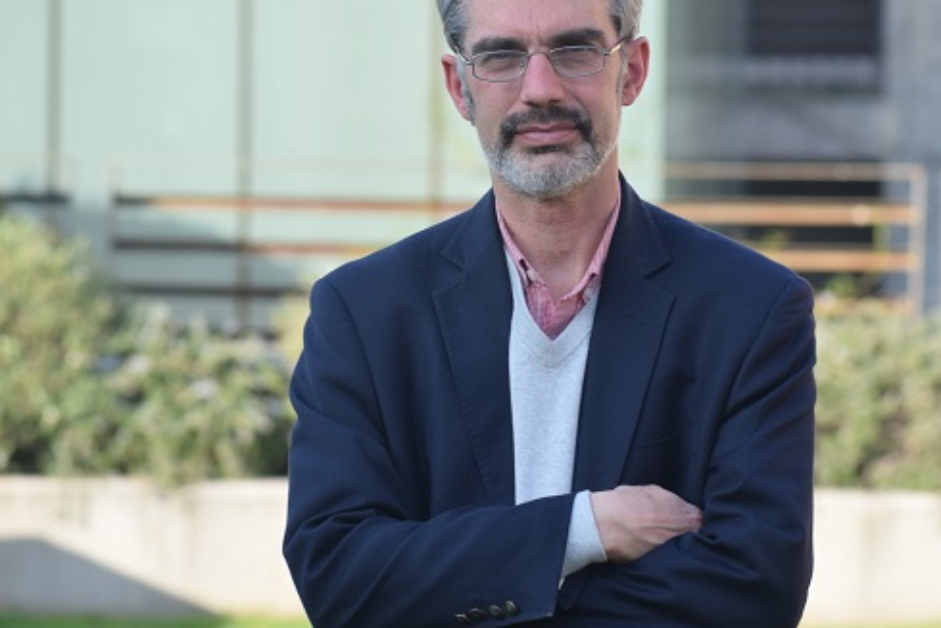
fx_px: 8673
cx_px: 557
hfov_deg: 6.2
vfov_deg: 4.1
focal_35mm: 332
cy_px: 323
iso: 100
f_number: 7.1
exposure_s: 1/80
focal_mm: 155
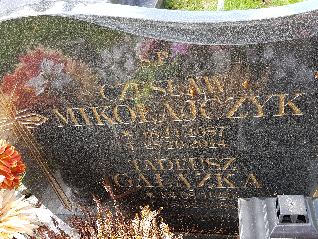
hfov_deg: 67.3
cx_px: 159
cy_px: 120
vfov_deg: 53.1
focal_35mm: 26
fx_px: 239
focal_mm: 4.2
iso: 50
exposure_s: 1/100
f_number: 1.7
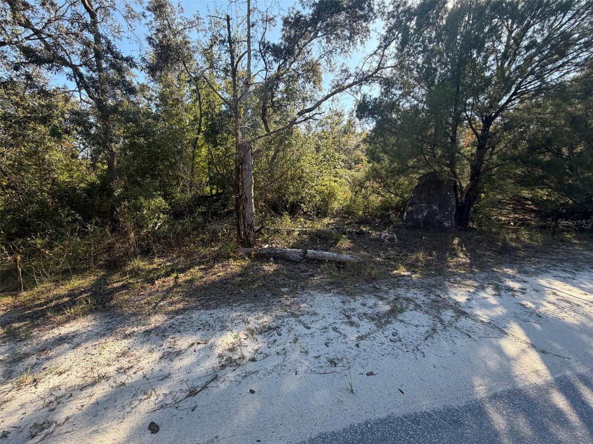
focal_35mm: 14
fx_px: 240
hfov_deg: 102.1
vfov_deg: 85.7
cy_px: 222
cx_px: 296
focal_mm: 2.22
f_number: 2.2
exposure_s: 1/408
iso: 50
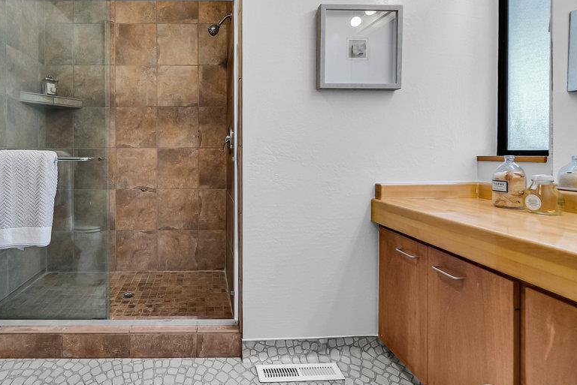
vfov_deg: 73.2
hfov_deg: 94.2
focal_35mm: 16
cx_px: 207
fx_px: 257
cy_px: 159
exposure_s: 1/2.5
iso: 100
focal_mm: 12
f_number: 8
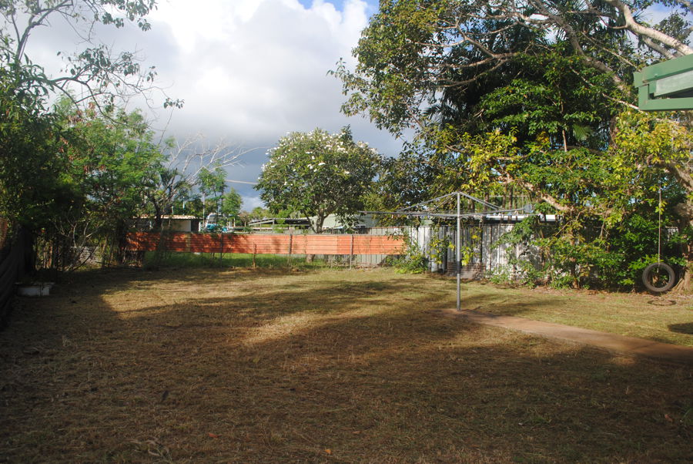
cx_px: 346
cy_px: 232
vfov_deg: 48.0
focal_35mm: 27
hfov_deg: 67.3
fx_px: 520
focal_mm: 18
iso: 100
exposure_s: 1/200
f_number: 6.3
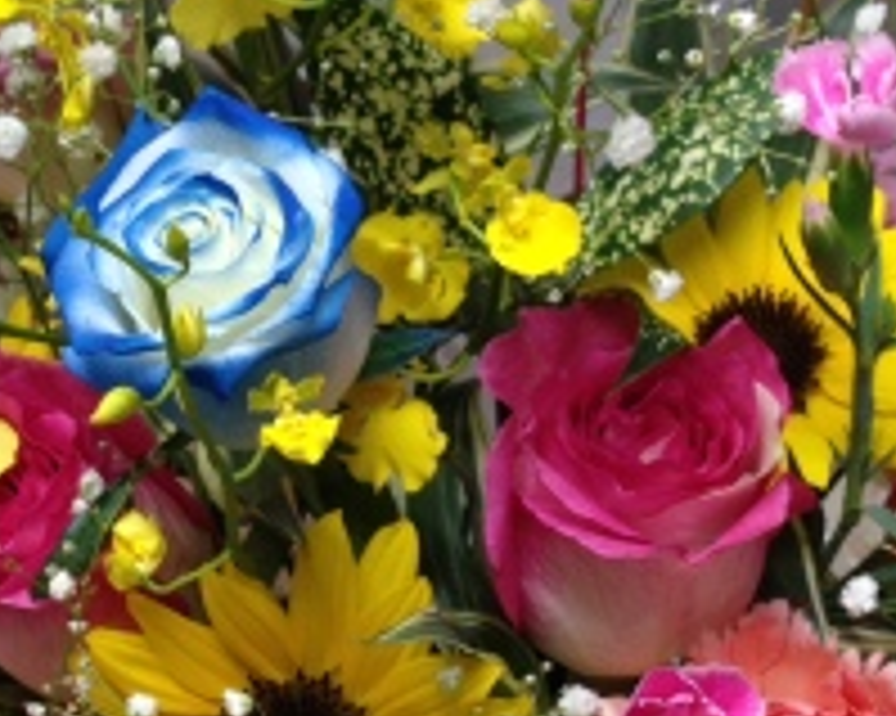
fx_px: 2147
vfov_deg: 18.9
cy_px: 338
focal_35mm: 81
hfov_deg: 23.6
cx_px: 403
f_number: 2.4
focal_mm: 4.12
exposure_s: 1/20
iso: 100
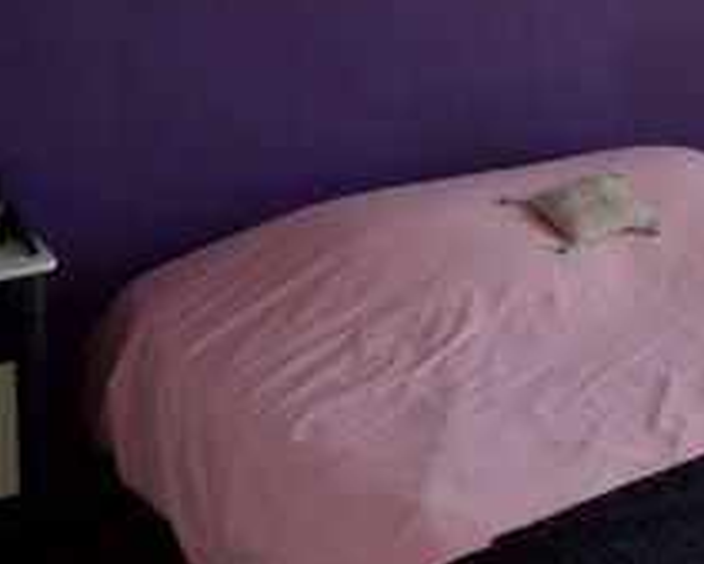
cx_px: 1063
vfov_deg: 29.9
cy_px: -3
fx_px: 980
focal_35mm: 47
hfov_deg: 27.2
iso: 400
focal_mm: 10
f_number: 5.6
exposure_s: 1/125
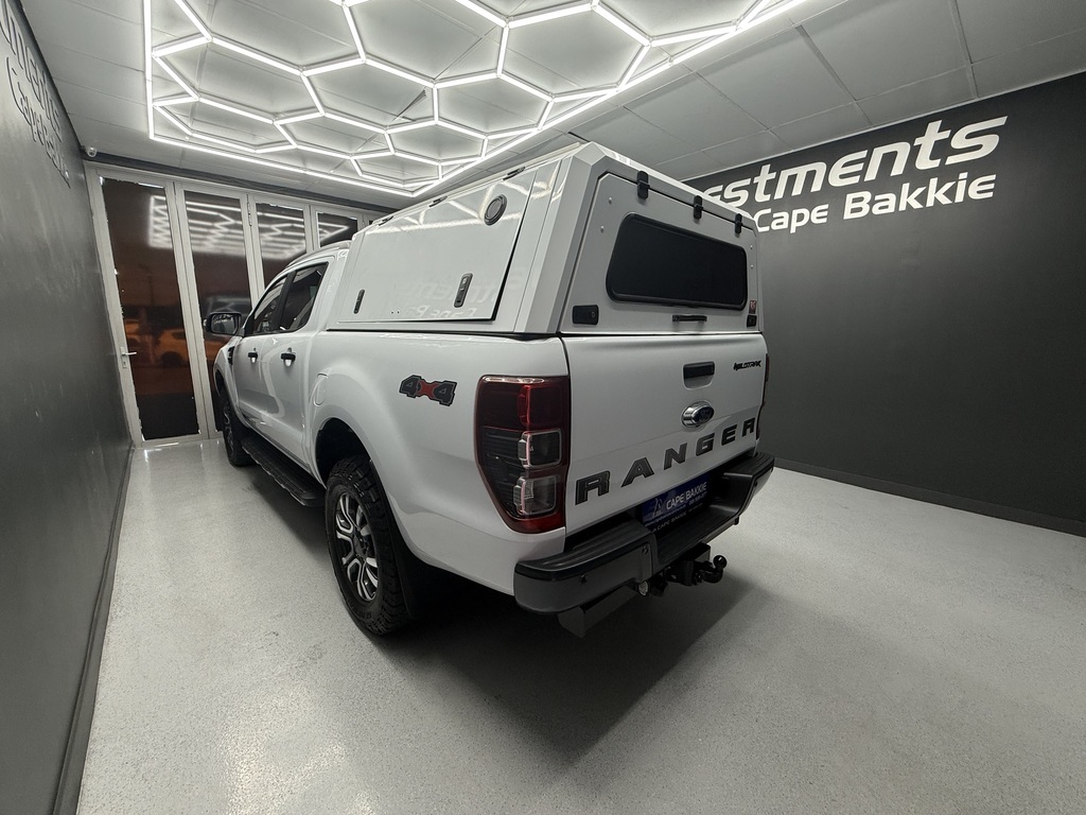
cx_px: 543
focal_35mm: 14
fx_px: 439
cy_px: 408
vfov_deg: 85.7
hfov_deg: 102.1
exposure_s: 1/100
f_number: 2.2
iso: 80
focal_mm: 2.22
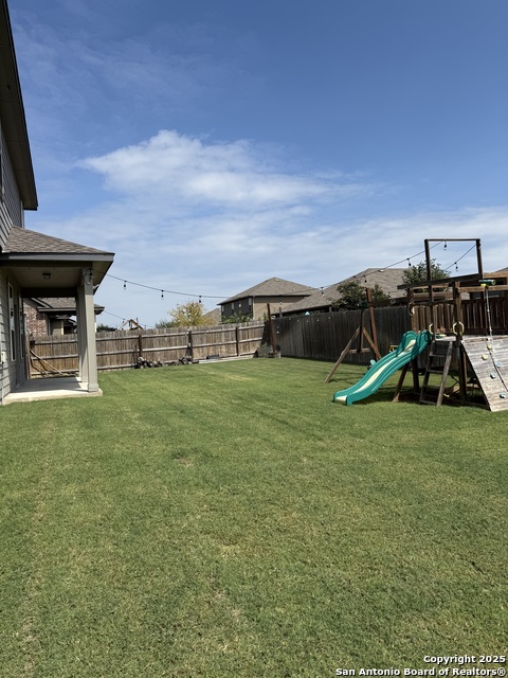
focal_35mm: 24
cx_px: 254
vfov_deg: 71.6
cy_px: 339
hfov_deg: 56.8
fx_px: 470
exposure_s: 1/6173
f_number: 1.78
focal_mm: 6.76
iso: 80
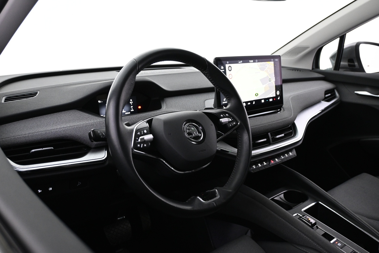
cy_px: 126
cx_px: 190
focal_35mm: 32
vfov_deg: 41.7
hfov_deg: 59.5
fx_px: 332
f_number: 4
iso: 1600
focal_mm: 21
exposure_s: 1/30
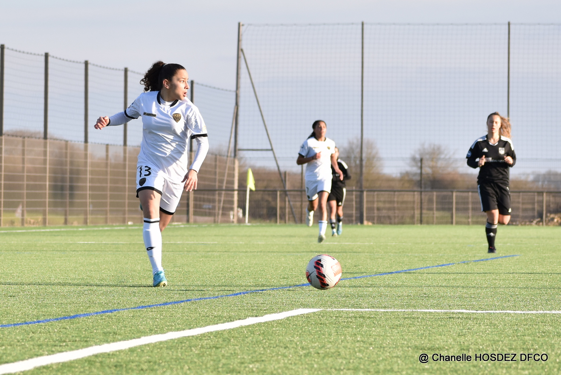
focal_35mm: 138
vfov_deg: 9.9
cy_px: 188
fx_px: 2151
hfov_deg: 14.9
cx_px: 280
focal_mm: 92
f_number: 4.8
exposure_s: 1/800
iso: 250
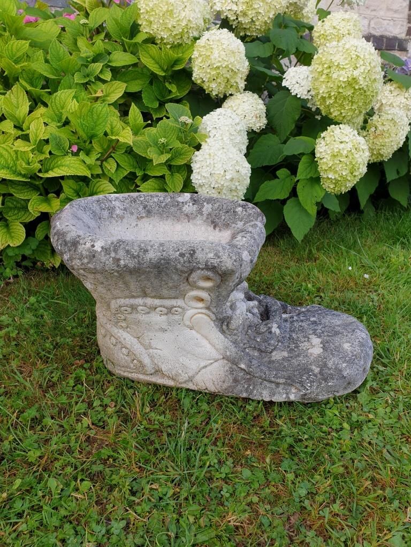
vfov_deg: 67.3
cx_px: 206
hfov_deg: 53.1
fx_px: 412
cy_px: 274
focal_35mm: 26
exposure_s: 1/162
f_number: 2.4
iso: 50
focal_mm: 4.3
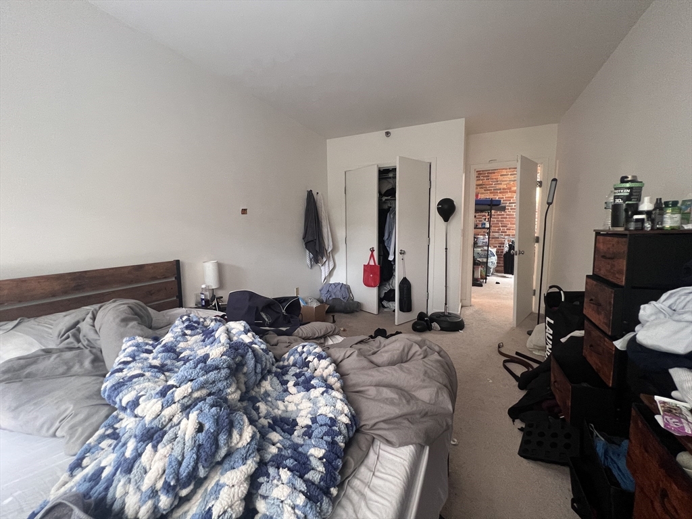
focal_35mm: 13
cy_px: 260
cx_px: 346
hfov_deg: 106.2
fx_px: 260
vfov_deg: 89.9
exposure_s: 1/60
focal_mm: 1.57
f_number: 1.8
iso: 250
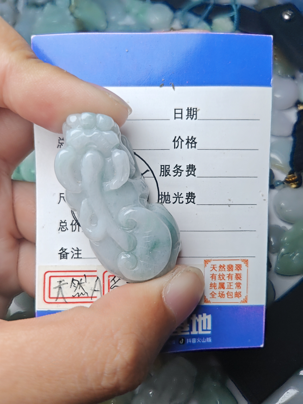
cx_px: 152
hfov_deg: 58.9
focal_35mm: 23
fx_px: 268
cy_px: 202
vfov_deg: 73.9
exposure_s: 1/437
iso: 71
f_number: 1.88
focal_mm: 5.56
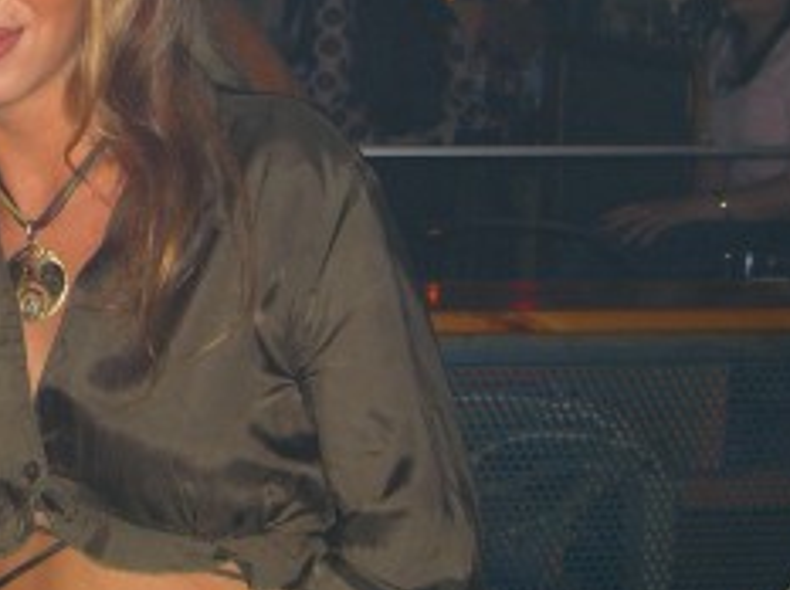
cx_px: -102
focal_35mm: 98
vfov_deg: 15.0
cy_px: 156
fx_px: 2233
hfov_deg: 19.2
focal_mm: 7.9
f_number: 2.8
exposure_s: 1/60
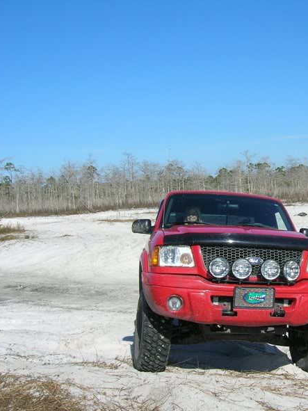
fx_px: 546
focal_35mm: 46
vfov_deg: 41.2
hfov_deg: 30.7
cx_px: 249
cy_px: 208
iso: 50
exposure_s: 1/561
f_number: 4.9
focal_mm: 5.7
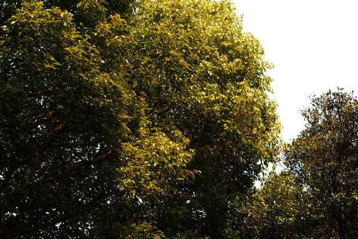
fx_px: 1233
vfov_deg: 11.0
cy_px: 43
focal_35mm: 124
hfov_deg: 16.5
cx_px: 103
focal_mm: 50
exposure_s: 1/200
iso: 100
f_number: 5
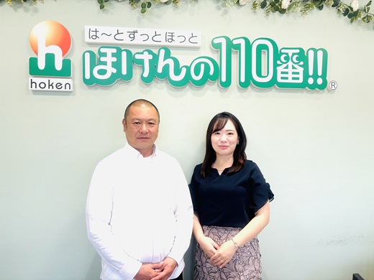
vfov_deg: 53.1
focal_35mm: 26
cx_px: 187
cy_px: 140
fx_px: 281
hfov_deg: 67.3
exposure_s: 1/163
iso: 40
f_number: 1.6
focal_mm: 5.96
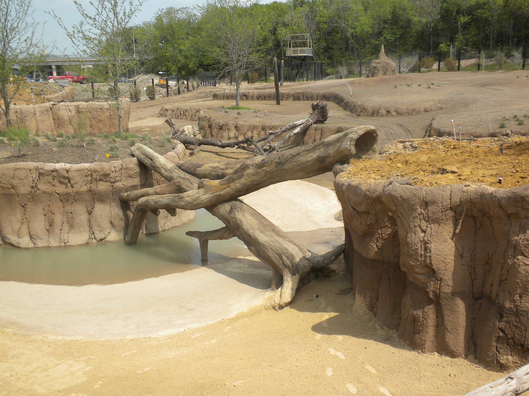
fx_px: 565
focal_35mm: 37
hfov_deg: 50.1
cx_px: 264
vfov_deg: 38.7
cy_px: 198
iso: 64
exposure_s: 1/105
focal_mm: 6.6
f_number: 10
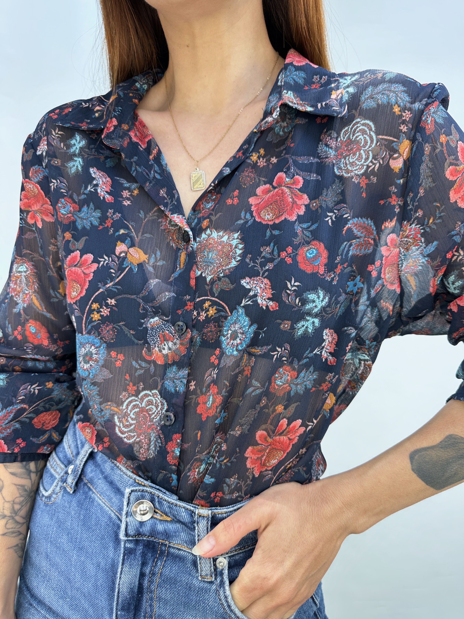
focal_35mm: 24
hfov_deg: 56.8
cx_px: 232
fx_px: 429
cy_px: 310
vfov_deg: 71.6
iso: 80
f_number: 1.78
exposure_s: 1/161
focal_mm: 6.86
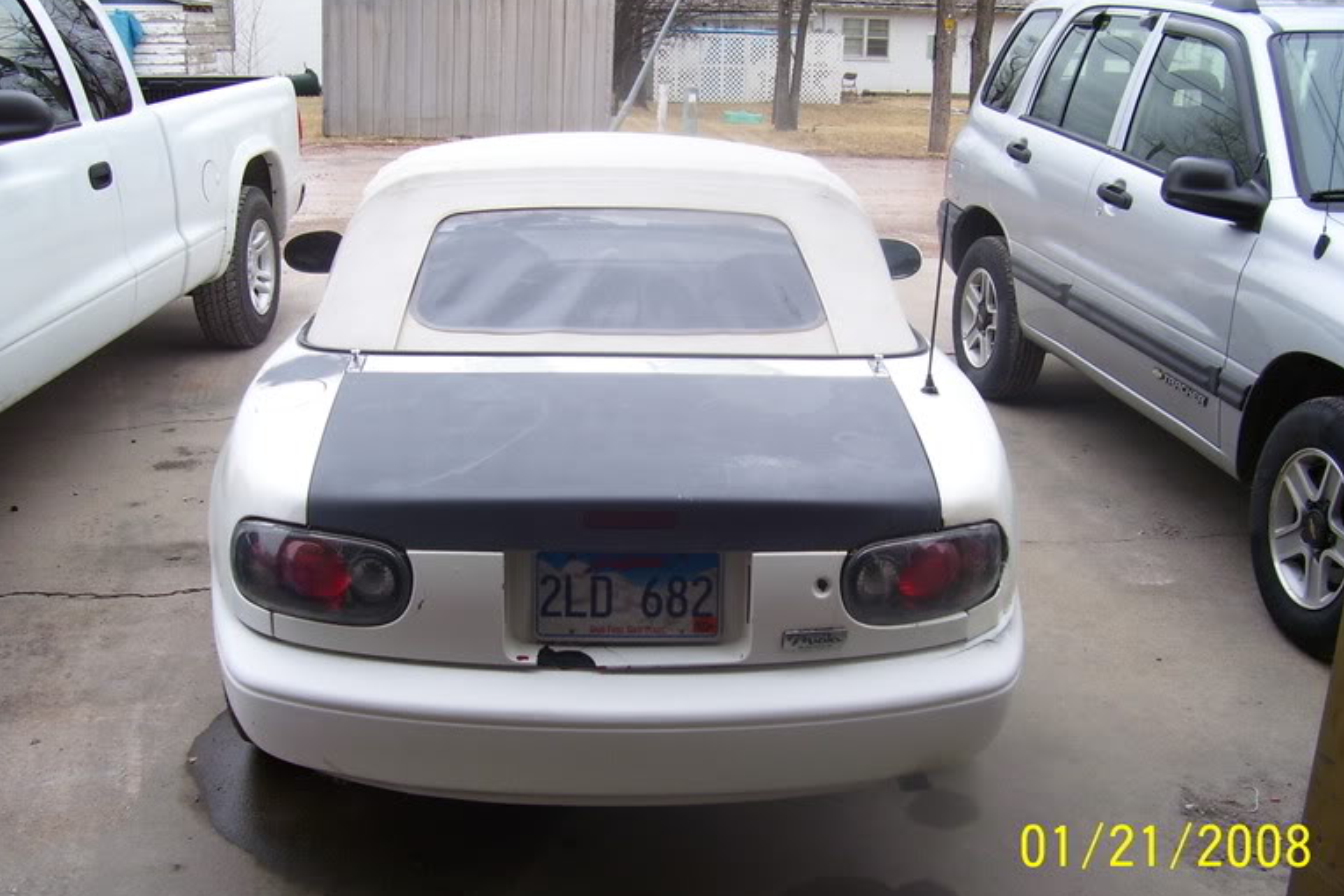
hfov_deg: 51.9
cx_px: 661
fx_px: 1381
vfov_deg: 35.9
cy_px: 448
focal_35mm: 37
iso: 80
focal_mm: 5.6
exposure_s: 1/250
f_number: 2.7
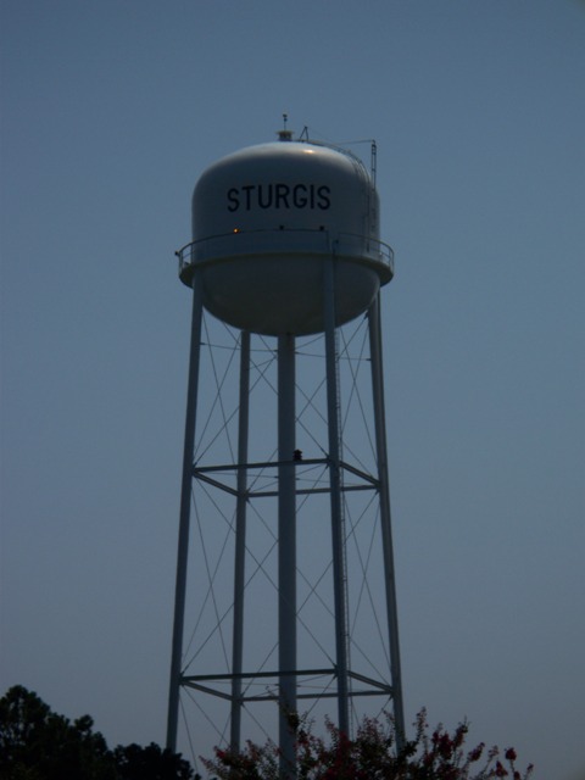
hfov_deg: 8.2
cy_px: 390
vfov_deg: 11.0
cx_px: 292
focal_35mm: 180
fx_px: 4056
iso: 64
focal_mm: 37.7
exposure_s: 1/800
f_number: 9
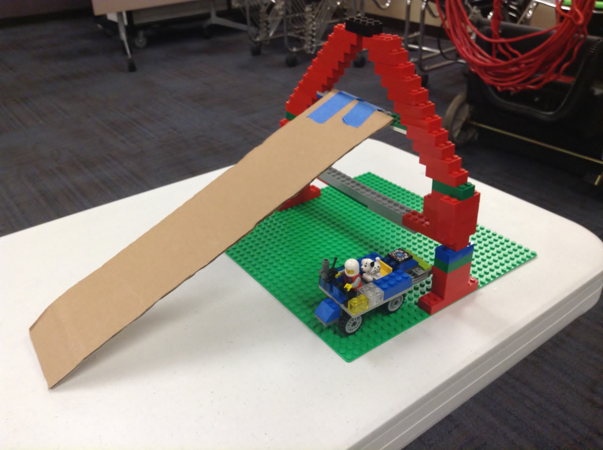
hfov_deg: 55.4
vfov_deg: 42.8
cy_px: 225
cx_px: 302
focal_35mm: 33
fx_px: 574
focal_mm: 3.3
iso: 64
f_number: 2.4
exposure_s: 1/24
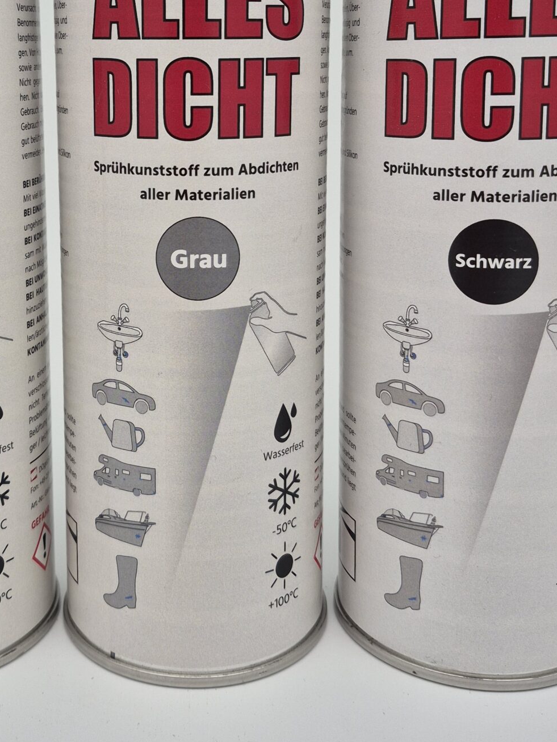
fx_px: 965
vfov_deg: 41.0
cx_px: 170
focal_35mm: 45
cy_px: 199
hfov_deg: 31.8
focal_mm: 5.4
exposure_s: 1/180
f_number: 1.8
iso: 40
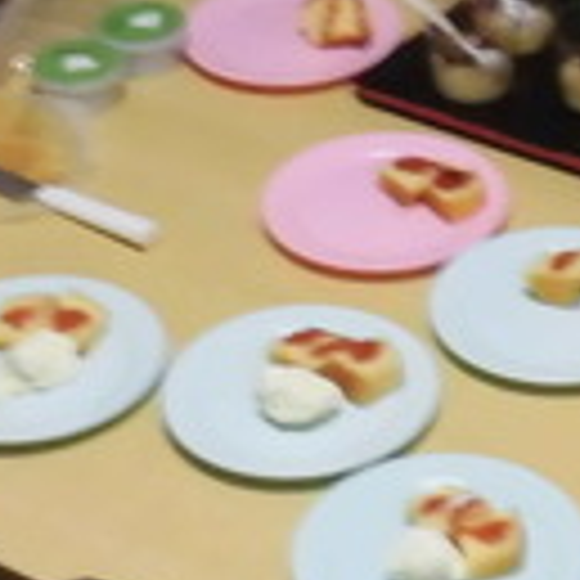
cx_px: 652
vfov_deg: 12.7
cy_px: -243
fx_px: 2502
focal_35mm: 132
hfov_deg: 13.0
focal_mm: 4.3
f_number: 3.1
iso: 250
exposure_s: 1/50
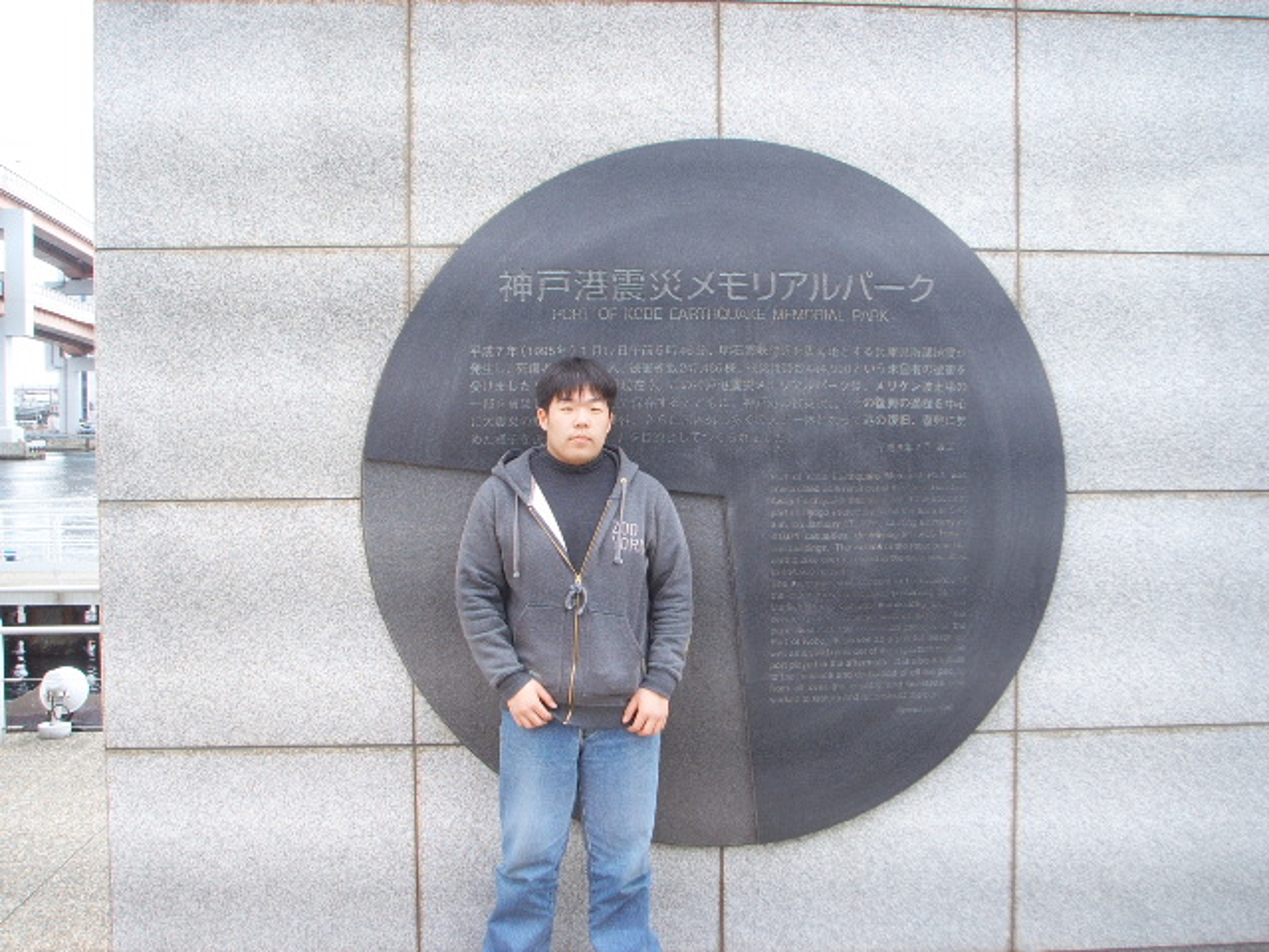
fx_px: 1430
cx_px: 634
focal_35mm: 39
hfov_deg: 47.9
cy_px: 476
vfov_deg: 36.8
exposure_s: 1/180
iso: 50
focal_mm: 6.6
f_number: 3.5
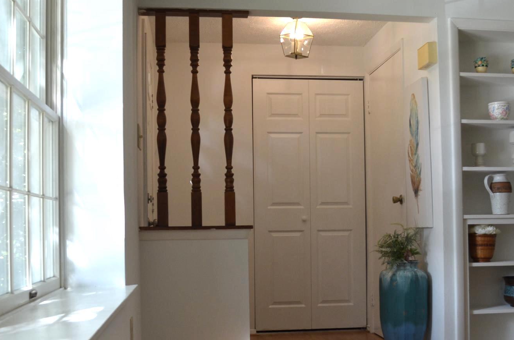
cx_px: 260
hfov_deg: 46.5
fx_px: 598
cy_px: 205
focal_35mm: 42
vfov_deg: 31.7
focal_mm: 18
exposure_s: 1/60
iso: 450
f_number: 4
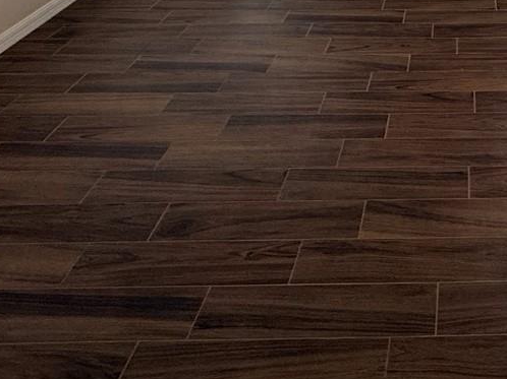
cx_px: 493
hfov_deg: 38.0
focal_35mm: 45
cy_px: -200
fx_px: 659
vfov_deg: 24.4
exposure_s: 1/120
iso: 160
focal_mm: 2.22
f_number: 2.2
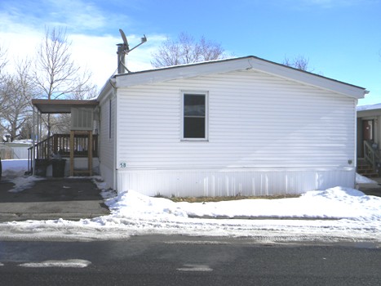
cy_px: 143
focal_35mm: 36
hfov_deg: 51.4
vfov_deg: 39.6
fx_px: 396
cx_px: 190
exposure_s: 1/321
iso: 80
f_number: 7.4
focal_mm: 6.4
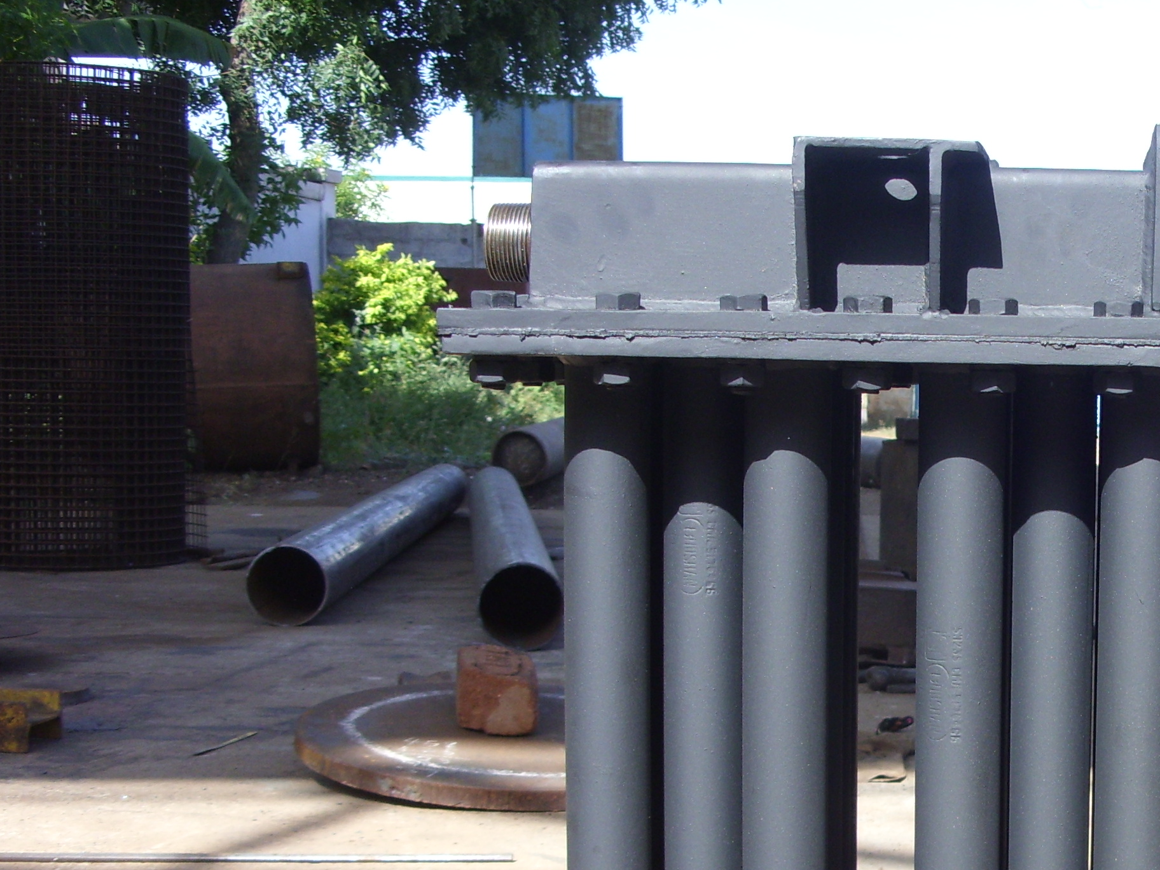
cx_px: 1135
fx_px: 2547
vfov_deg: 19.2
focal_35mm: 76
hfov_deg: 24.6
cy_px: 705
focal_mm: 6.3
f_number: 2.8
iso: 50
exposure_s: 1/402
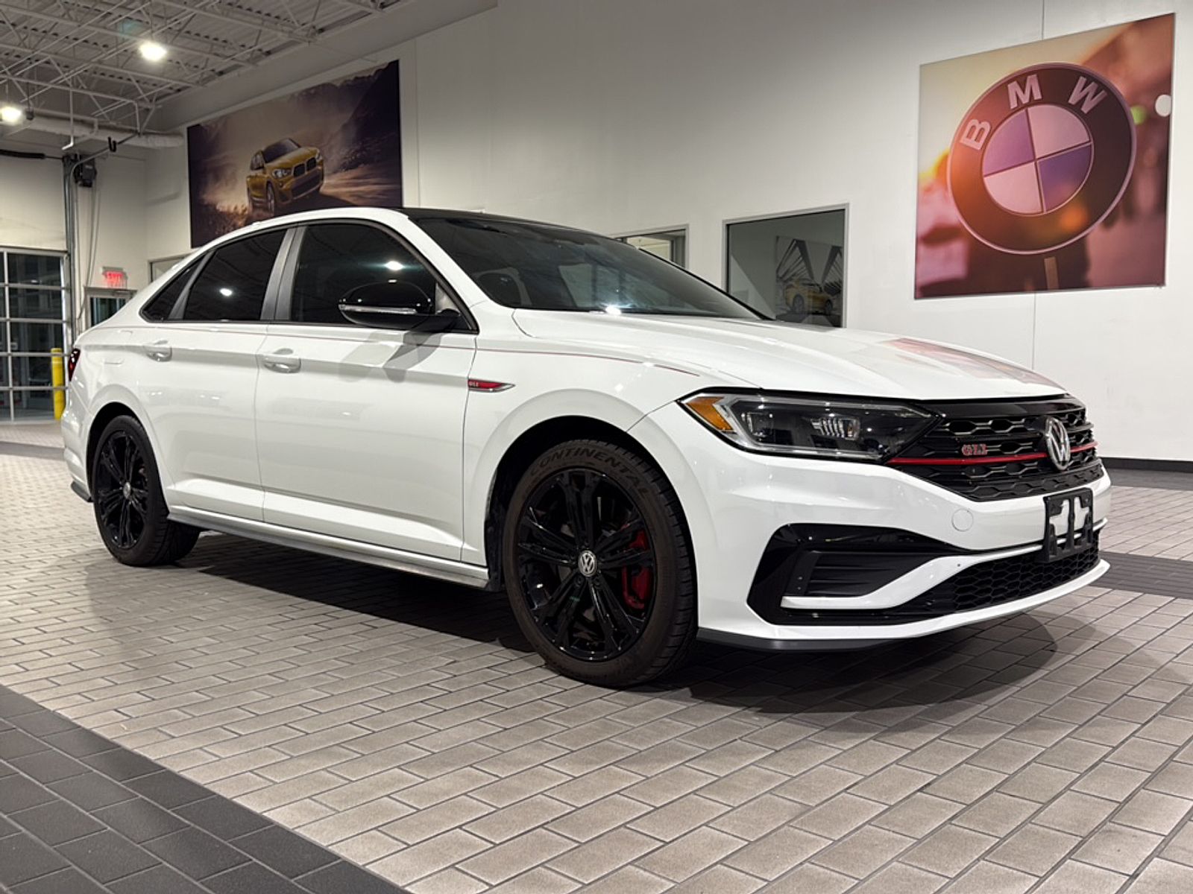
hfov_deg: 69.4
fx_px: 862
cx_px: 596
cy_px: 447
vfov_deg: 54.9
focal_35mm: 25
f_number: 1.78
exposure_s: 1/40
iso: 64
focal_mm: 6.76
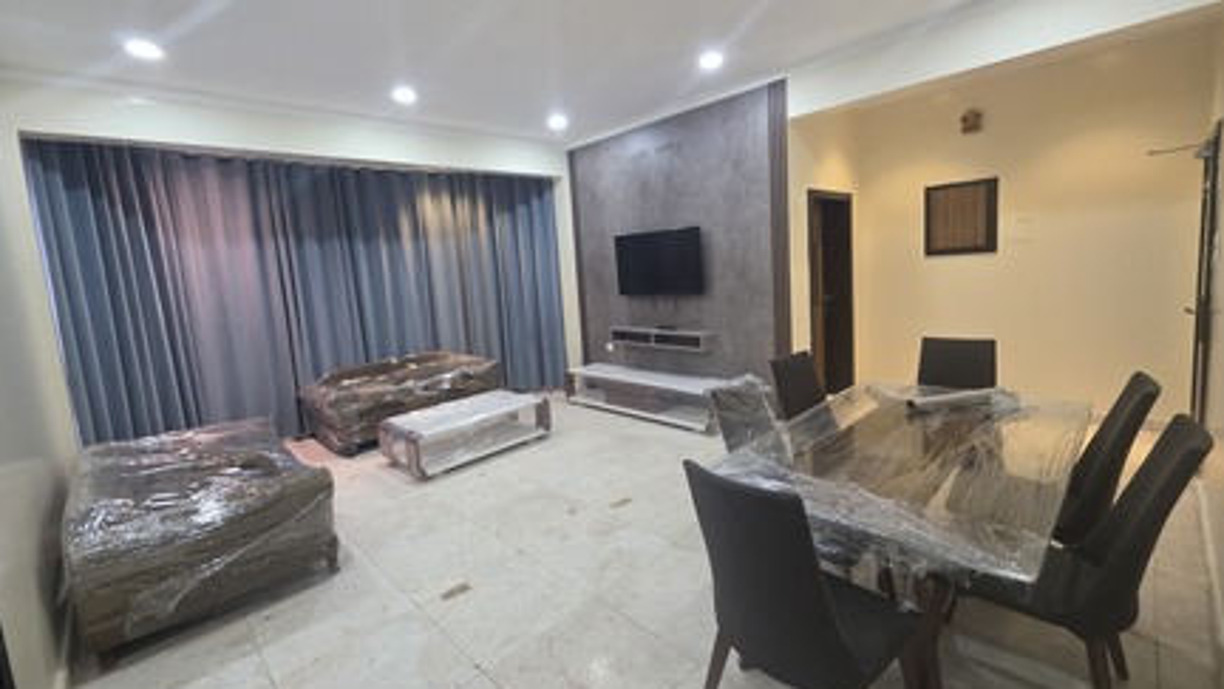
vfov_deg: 70.5
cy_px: 327
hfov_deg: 103.0
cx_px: 599
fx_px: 487
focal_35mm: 15
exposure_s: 1/50
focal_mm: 2.2
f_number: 1.9
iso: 250
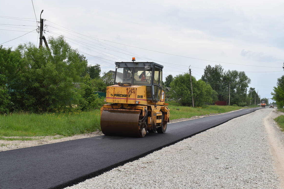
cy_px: 92
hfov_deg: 46.9
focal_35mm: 42
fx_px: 327
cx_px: 139
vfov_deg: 32.2
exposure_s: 1/200
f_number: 9
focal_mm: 27
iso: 100
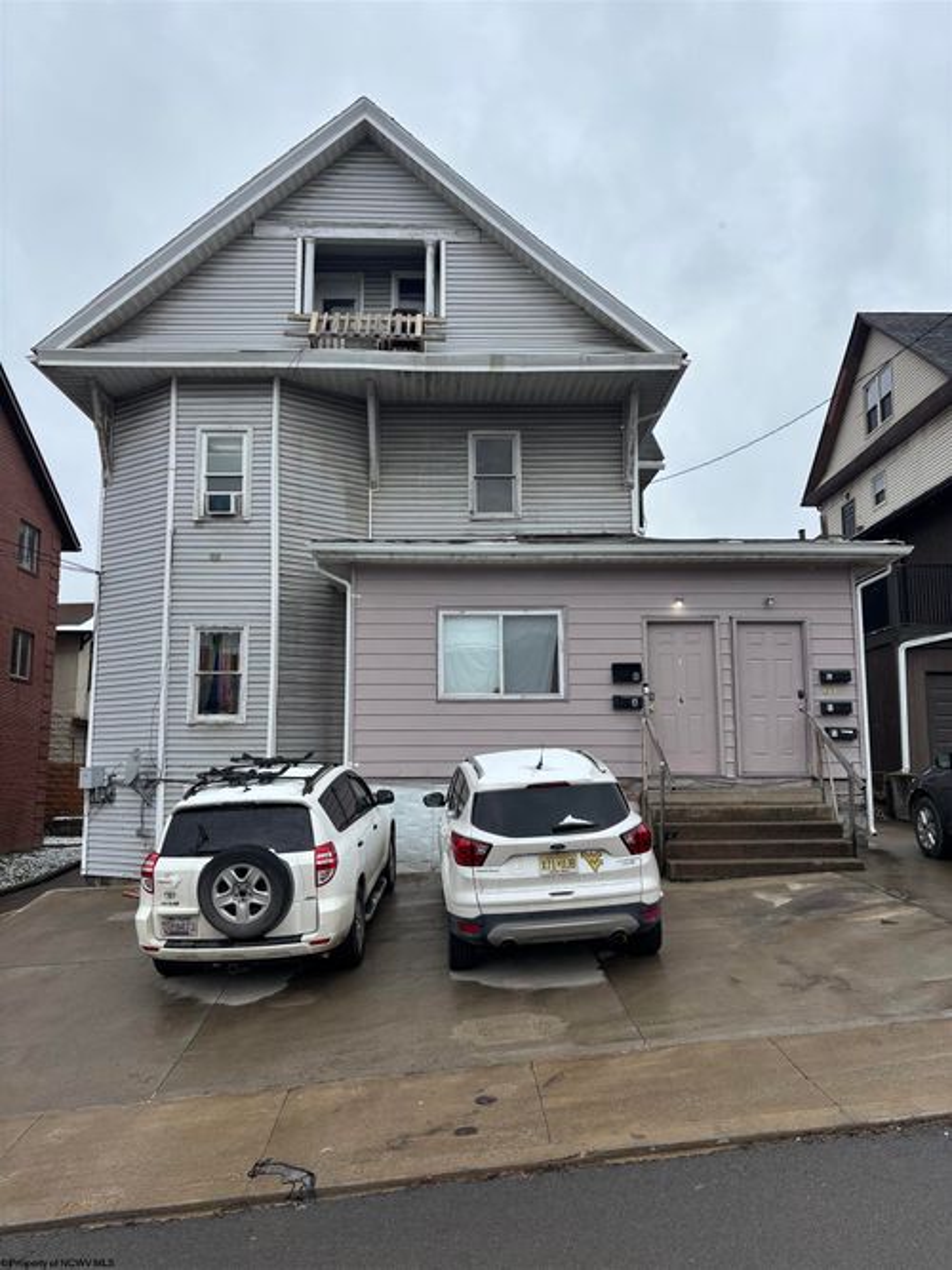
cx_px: 476
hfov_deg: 53.0
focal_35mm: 26
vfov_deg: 67.3
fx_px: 954
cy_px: 635
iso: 50
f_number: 1.6
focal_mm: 5.96
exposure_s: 1/1567
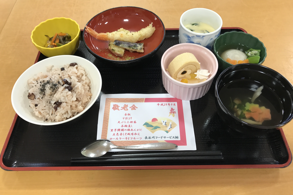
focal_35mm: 30
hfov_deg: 61.9
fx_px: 244
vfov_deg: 43.6
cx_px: 149
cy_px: 91
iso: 32
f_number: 1.8
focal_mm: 3.99
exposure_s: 1/50
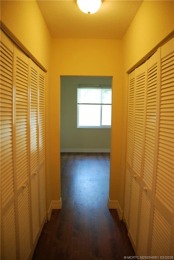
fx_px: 195
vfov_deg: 67.3
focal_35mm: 27
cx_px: 87
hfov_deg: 48.0
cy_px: 130
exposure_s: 1/30
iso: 220
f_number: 3.5
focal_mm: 18
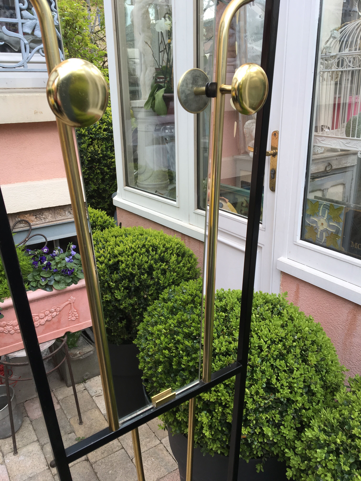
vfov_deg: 61.7
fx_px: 403
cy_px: 240
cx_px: 180
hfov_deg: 48.2
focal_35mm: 29
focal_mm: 4.15
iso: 25
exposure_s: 1/261
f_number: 2.2
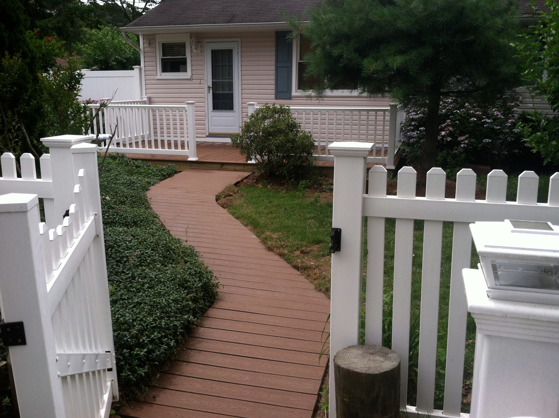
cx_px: 280
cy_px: 209
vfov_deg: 40.6
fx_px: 564
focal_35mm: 35
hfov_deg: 52.7
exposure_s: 1/682
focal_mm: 3.85
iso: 80
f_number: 2.8
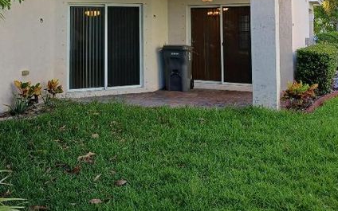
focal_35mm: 45
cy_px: 12
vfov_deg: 27.3
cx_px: 147
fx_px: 415
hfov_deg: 44.3
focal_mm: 4
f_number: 1.8
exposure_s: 1/100
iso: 32
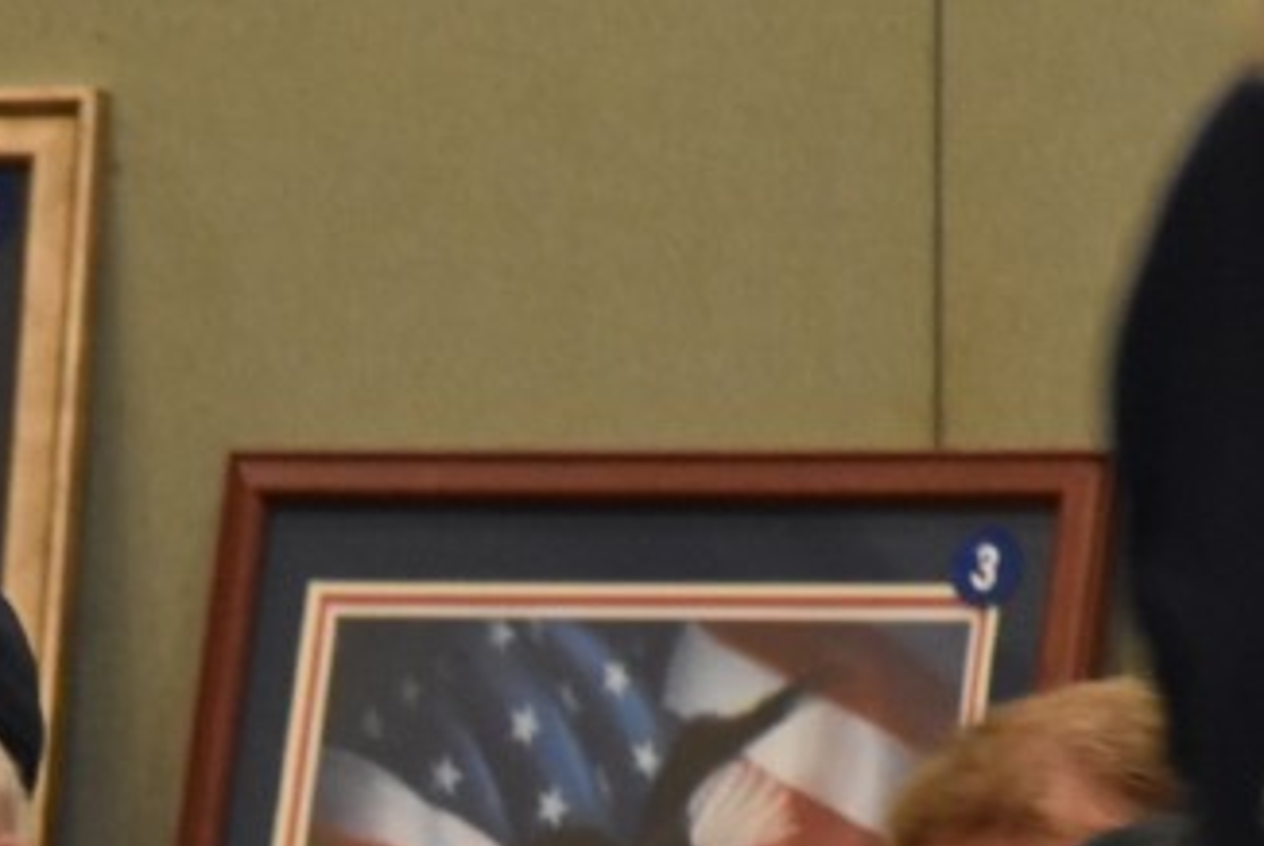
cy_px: 761
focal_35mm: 556
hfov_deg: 3.7
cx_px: 35
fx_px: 19530
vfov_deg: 2.5
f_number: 5.6
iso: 2800
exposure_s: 1/60
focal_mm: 105
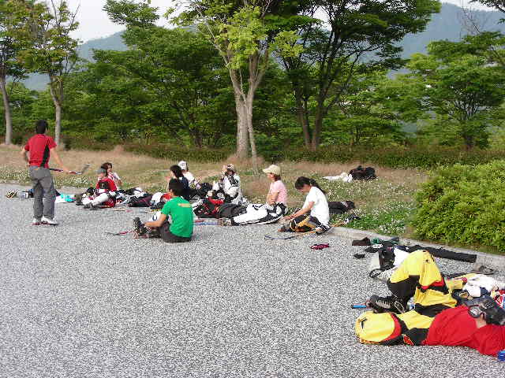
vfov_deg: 23.3
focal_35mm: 63
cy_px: 189
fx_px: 919
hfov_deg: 30.7
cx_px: 252
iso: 50
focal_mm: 10.5
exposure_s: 1/112
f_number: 4
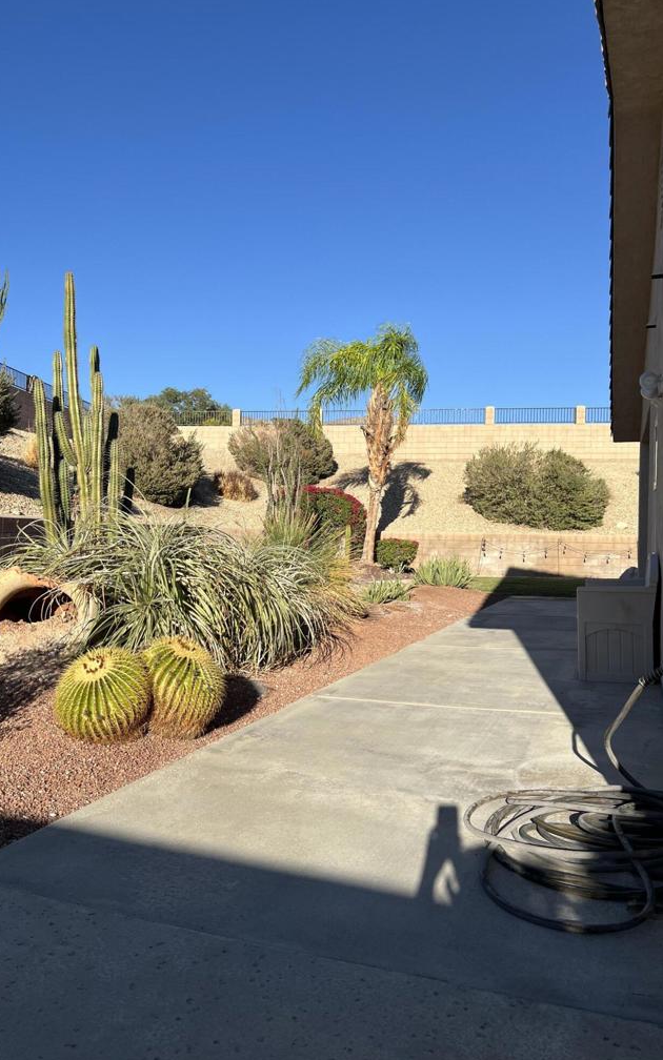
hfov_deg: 44.4
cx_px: 279
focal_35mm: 28
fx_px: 809
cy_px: 534
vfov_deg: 66.5
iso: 50
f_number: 1.5
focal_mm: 5.7
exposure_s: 1/4630
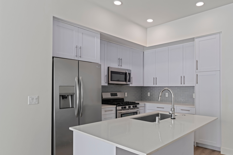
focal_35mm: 25
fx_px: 162
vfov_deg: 51.1
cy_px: 90
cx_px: 144
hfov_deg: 70.5
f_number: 8
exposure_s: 1/2
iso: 200
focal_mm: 20
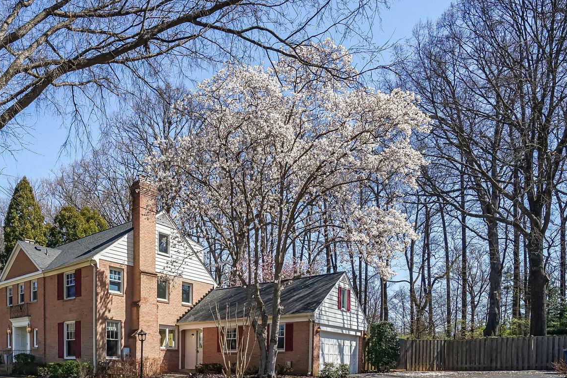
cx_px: 168
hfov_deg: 70.5
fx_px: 378
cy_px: 252
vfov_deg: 52.1
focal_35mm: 24
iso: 640
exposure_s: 1/1600
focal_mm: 16
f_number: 8
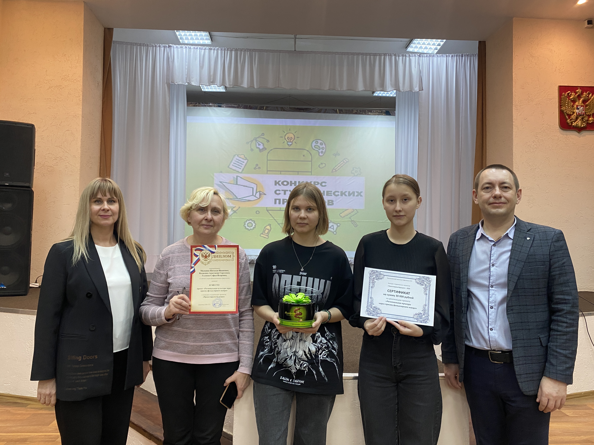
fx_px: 446
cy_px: 222
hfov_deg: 67.3
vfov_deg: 53.1
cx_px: 297
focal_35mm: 26
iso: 160
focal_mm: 4.25
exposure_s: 1/50
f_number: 1.8
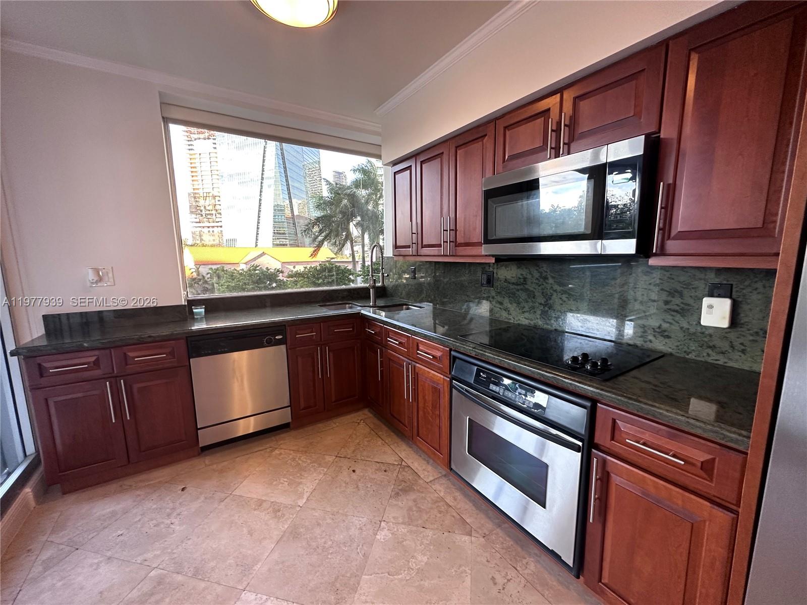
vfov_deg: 85.7
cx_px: 404
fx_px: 326
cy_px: 302
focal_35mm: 14
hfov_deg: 102.1
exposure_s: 1/60
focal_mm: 2.22
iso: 160
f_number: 2.2
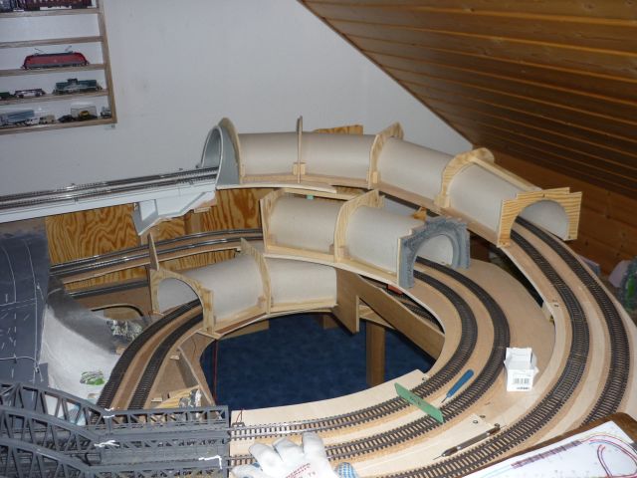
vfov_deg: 42.9
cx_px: 318
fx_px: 607
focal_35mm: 33
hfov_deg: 55.4
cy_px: 239
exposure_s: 1/30
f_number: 2.8
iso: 100
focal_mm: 5.5
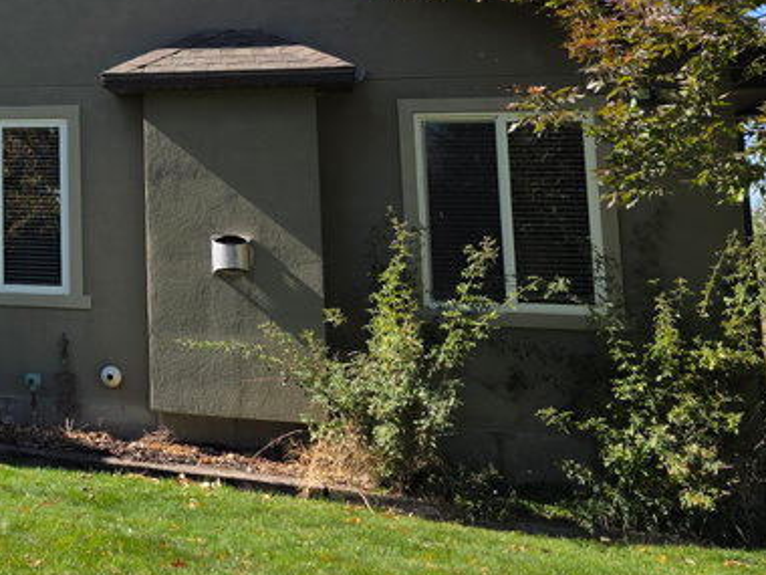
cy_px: 50
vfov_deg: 23.0
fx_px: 1372
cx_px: -260
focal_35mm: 62
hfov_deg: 26.1
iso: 80
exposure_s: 1/3134
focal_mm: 6.3
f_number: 1.7
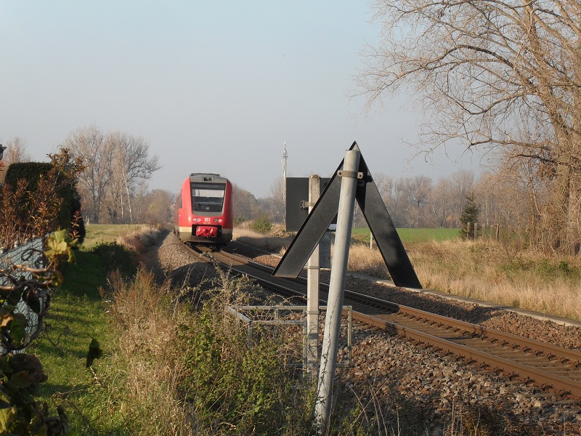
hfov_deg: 18.7
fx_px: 1762
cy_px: 218
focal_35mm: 105
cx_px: 290
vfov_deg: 14.1
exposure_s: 1/250
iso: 100
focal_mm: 18.6
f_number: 5.2
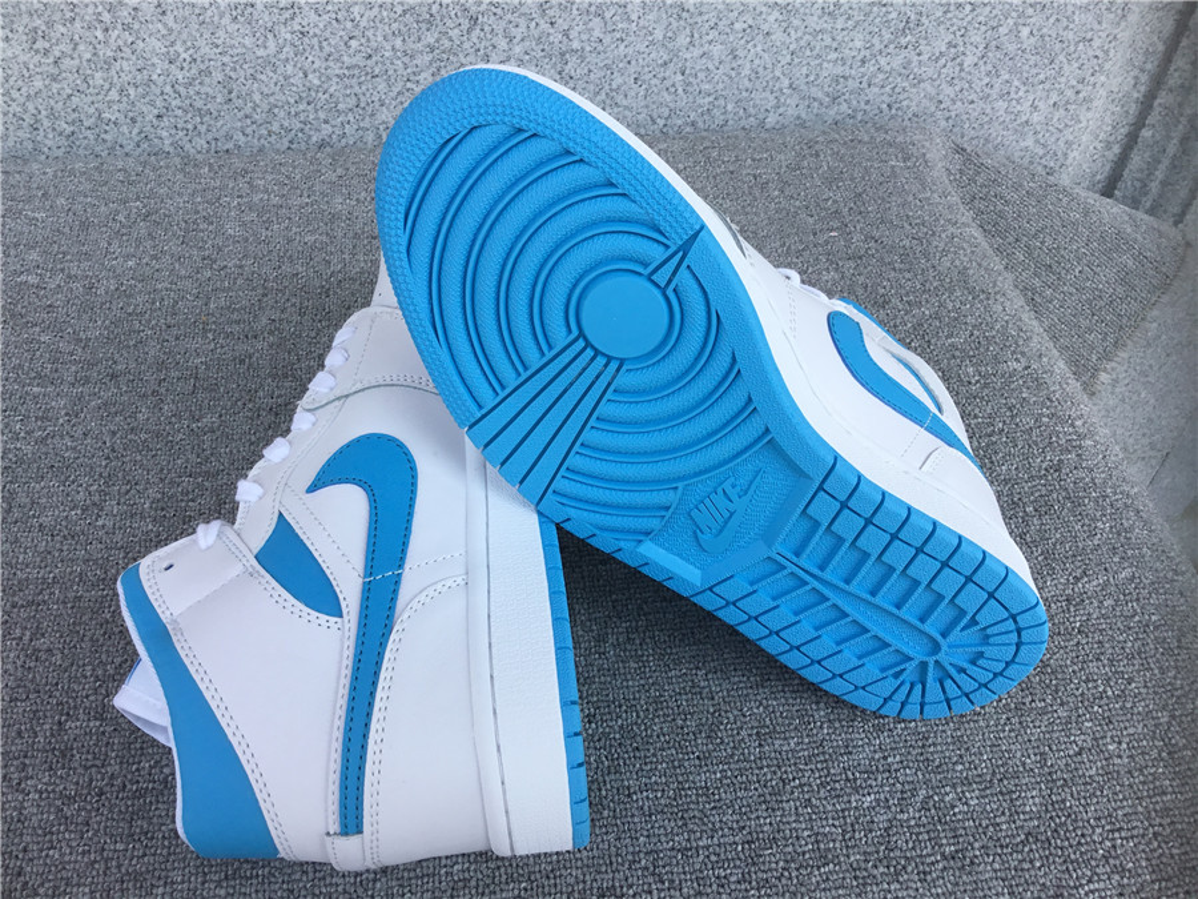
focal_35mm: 31
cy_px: 450
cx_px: 599
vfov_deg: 45.4
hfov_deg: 58.4
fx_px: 1073
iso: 25
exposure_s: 1/525
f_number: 2.4
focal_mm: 3.3
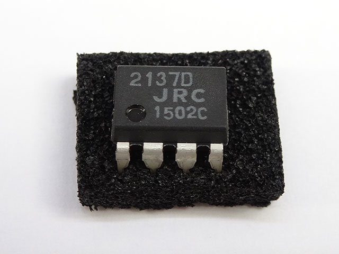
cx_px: 170
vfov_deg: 39.7
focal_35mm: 36
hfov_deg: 51.4
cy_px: 127
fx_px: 353
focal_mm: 6.17
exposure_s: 1/40
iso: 125
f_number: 4
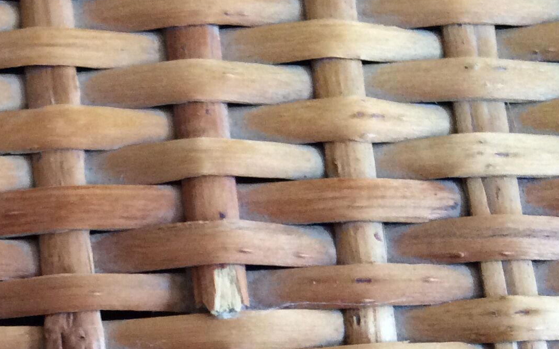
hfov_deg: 24.3
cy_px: 322
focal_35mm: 82
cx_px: 30
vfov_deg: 15.7
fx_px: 1249
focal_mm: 3.3
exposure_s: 1/25
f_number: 2.4
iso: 200
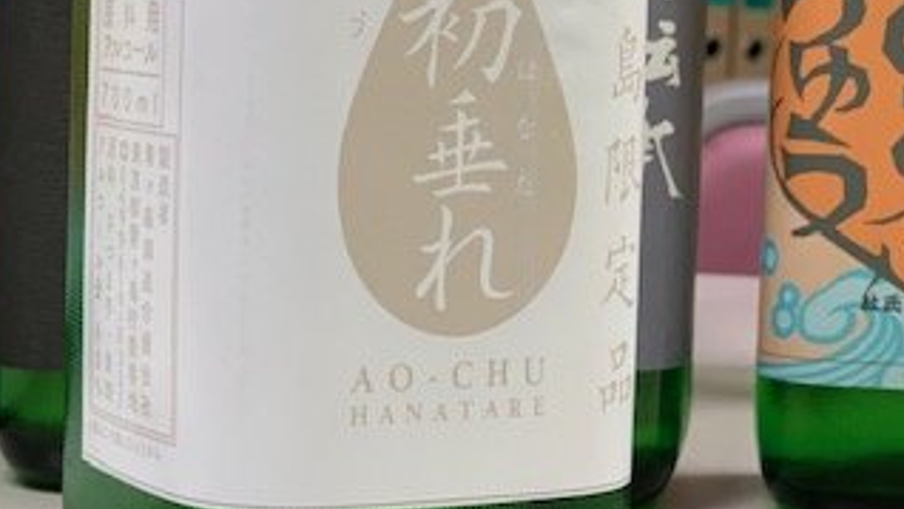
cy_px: 233
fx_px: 2733
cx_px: 426
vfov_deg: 10.6
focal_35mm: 114
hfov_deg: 18.8
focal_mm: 6
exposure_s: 1/50
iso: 100
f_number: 2.4
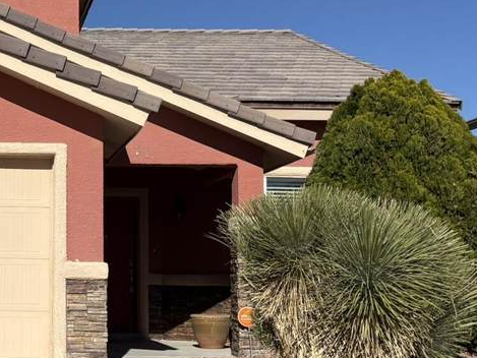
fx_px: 979
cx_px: -9
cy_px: 177
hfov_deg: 25.9
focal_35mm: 71
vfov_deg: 20.7
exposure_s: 1/8850
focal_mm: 5.96
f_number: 1.6
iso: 50
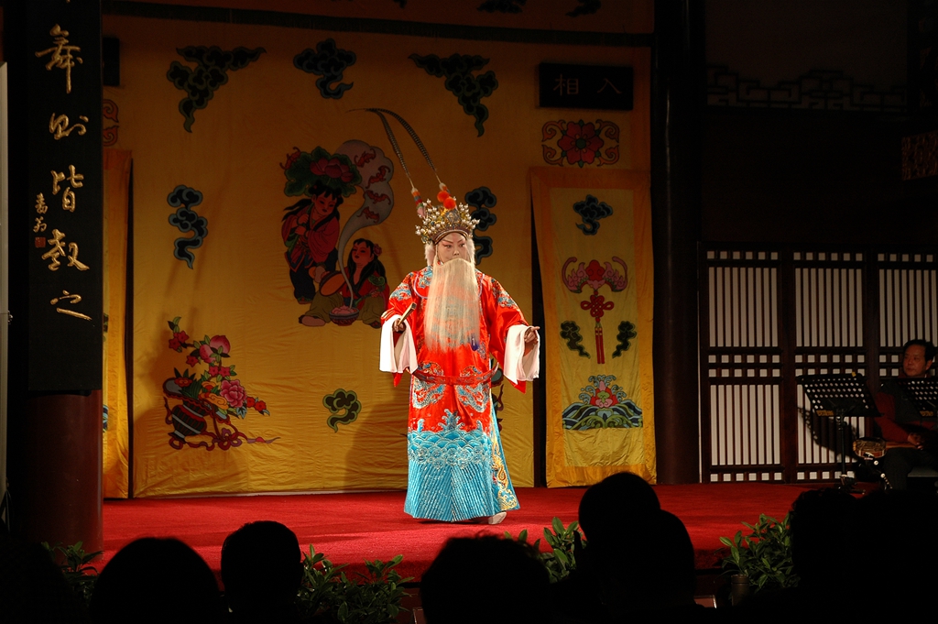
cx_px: 469
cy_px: 312
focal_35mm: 48
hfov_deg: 41.1
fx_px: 1250
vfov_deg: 28.0
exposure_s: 1/80
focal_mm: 32
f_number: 5.6
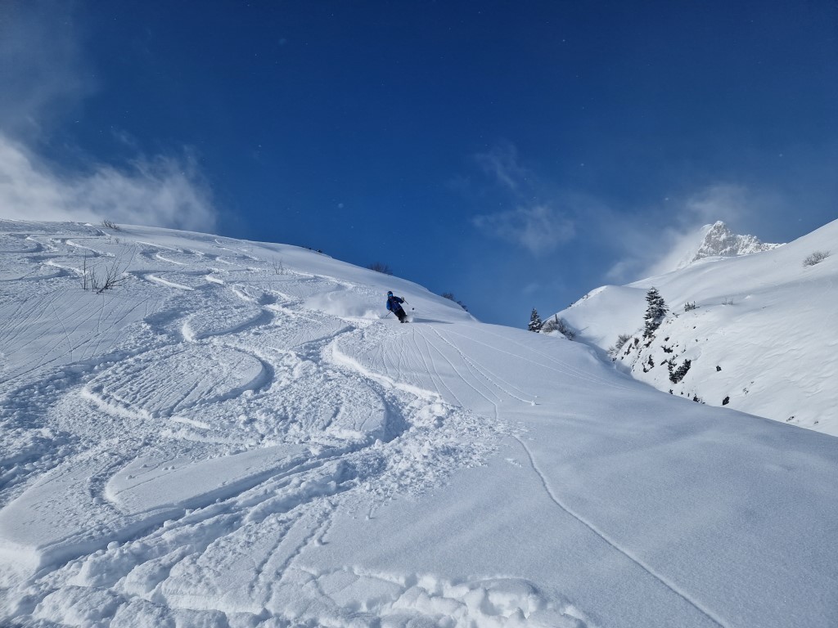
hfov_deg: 73.9
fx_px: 557
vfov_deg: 58.9
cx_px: 419
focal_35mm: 23
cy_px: 314
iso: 50
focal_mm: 5.4
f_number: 1.8
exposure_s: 1/4464
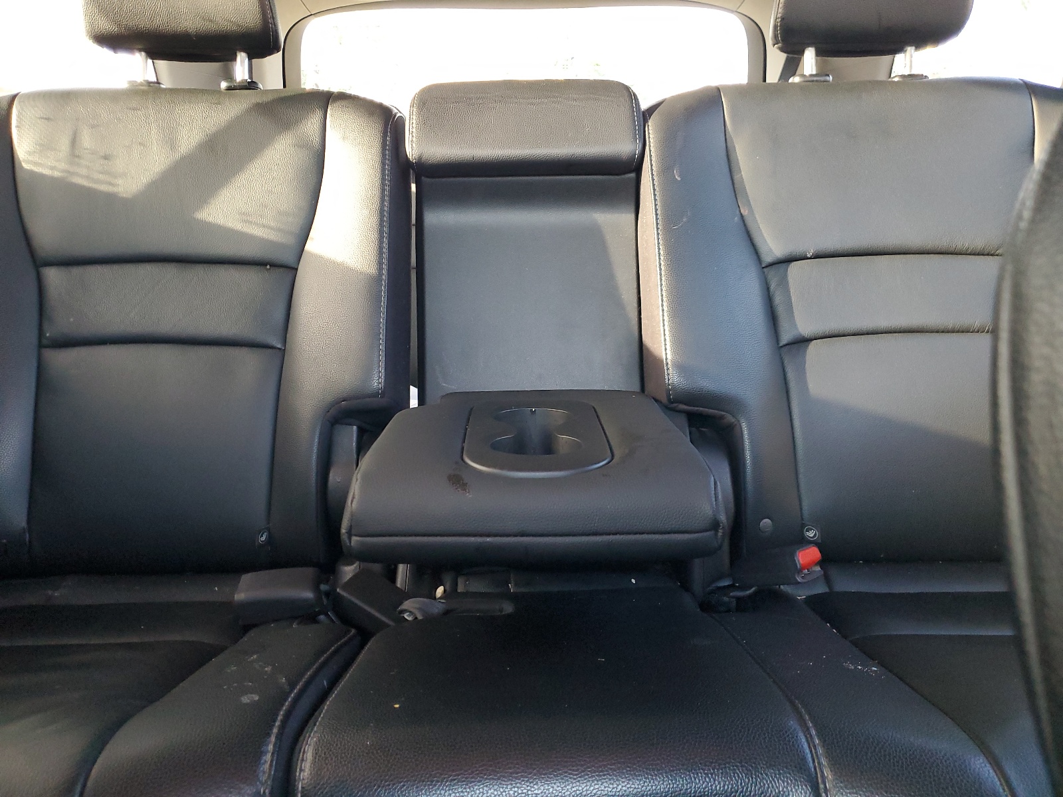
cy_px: 398
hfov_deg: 67.3
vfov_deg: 53.1
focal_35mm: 26
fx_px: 798
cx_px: 532
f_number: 1.5
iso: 240
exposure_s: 1/60.2
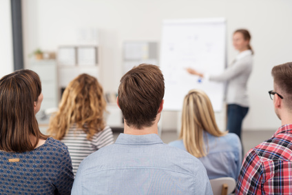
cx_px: 146
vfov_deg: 27.0
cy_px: 98
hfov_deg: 39.6
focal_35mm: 50
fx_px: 406
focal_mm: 50
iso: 100
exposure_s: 1/200
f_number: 2.2
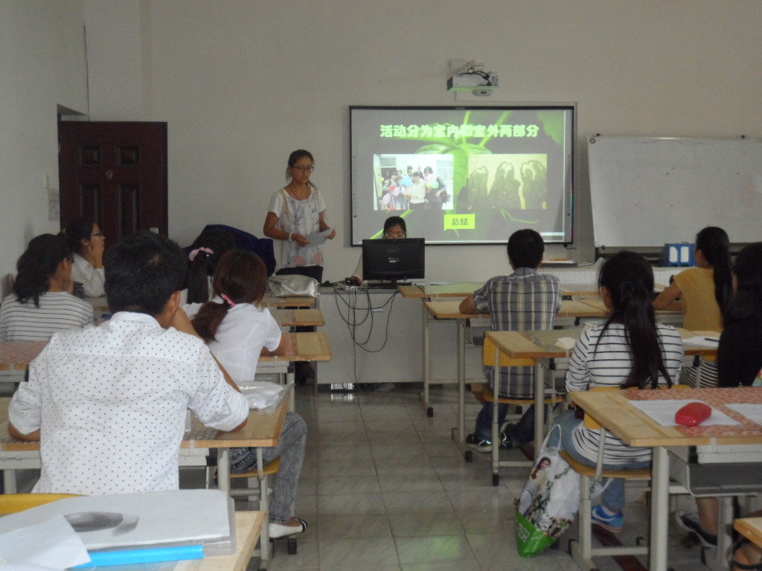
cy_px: 286
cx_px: 381
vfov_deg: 34.3
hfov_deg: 44.8
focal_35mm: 42
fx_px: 925
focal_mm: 7.8
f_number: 4.2
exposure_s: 1/45
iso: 320
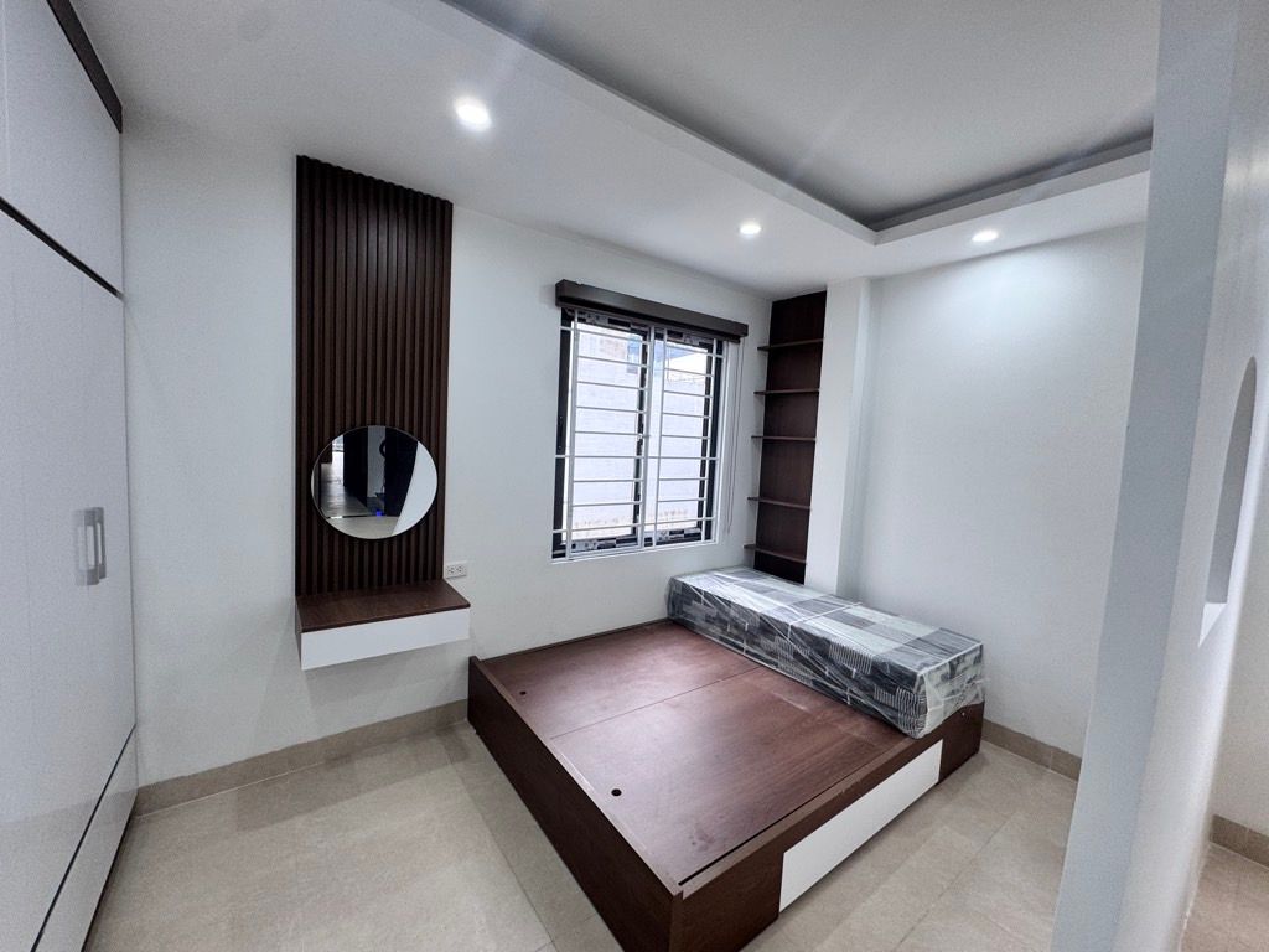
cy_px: 476
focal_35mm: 14
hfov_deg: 102.1
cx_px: 634
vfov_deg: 85.7
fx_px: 513
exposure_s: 1/100
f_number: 2.2
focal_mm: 2.22
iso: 80
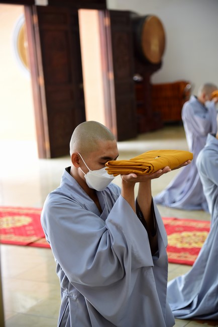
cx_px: 109
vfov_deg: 26.0
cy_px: 164
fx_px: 708
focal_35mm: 78
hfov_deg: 17.5
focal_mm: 78
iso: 800
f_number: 4
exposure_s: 1/60
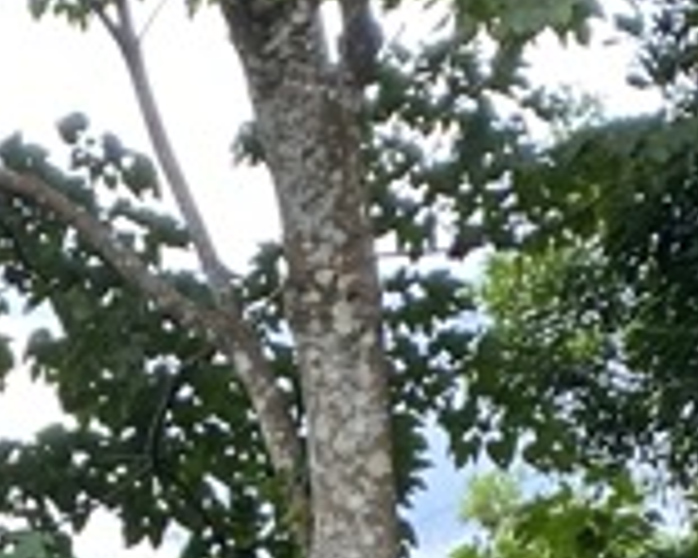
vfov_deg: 8.0
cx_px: 162
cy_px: 1598
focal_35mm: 168
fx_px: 3471
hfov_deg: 11.5
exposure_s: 1/268
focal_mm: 4.25
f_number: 1.8
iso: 32
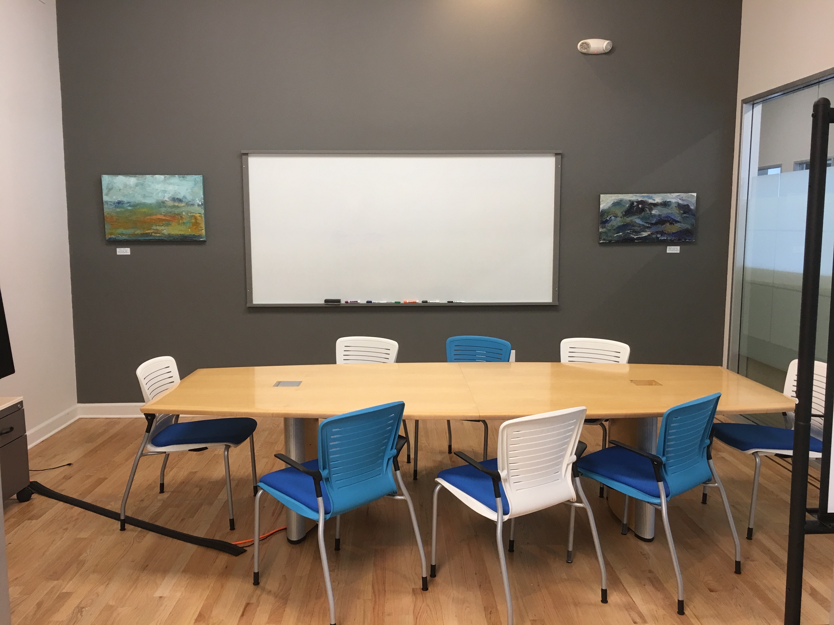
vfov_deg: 48.2
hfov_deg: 61.7
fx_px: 699
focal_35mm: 29
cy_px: 312
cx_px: 417
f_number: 2.2
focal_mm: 4.15
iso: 32
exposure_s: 1/15
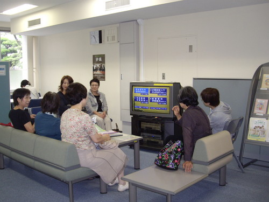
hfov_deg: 49.0
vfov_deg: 37.7
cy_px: 101
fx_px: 295
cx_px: 134
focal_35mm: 38
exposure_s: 1/60
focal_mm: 7.9
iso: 200
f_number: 2.8
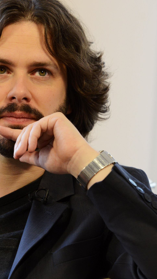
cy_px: 135
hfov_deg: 4.0
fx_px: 2242
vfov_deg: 7.1
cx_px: 20
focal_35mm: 303
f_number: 5.6
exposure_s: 1/200
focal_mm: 165
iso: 1600
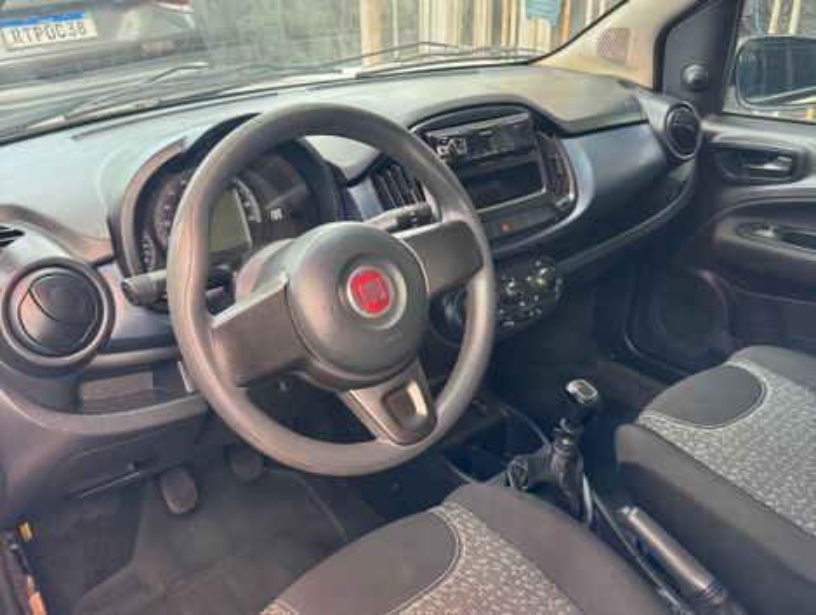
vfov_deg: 56.9
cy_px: 308
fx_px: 567
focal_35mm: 24
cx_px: 408
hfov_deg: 71.5
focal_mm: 6.76
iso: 250
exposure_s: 1/60
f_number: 1.78
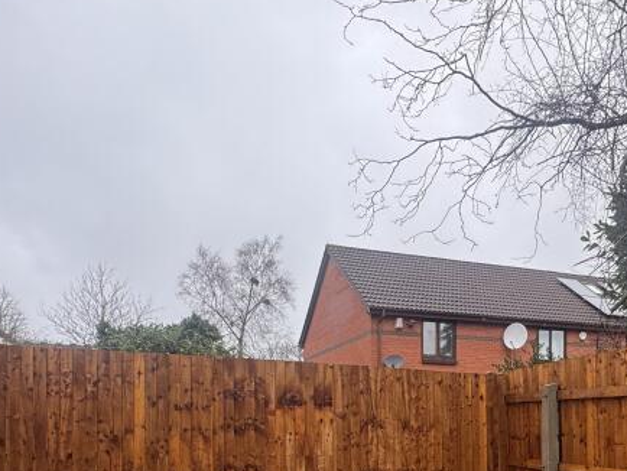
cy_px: 442
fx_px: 598
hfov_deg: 54.7
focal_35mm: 33
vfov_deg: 39.2
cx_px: 394
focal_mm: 2.22
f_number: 2.2
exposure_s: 1/151
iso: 40
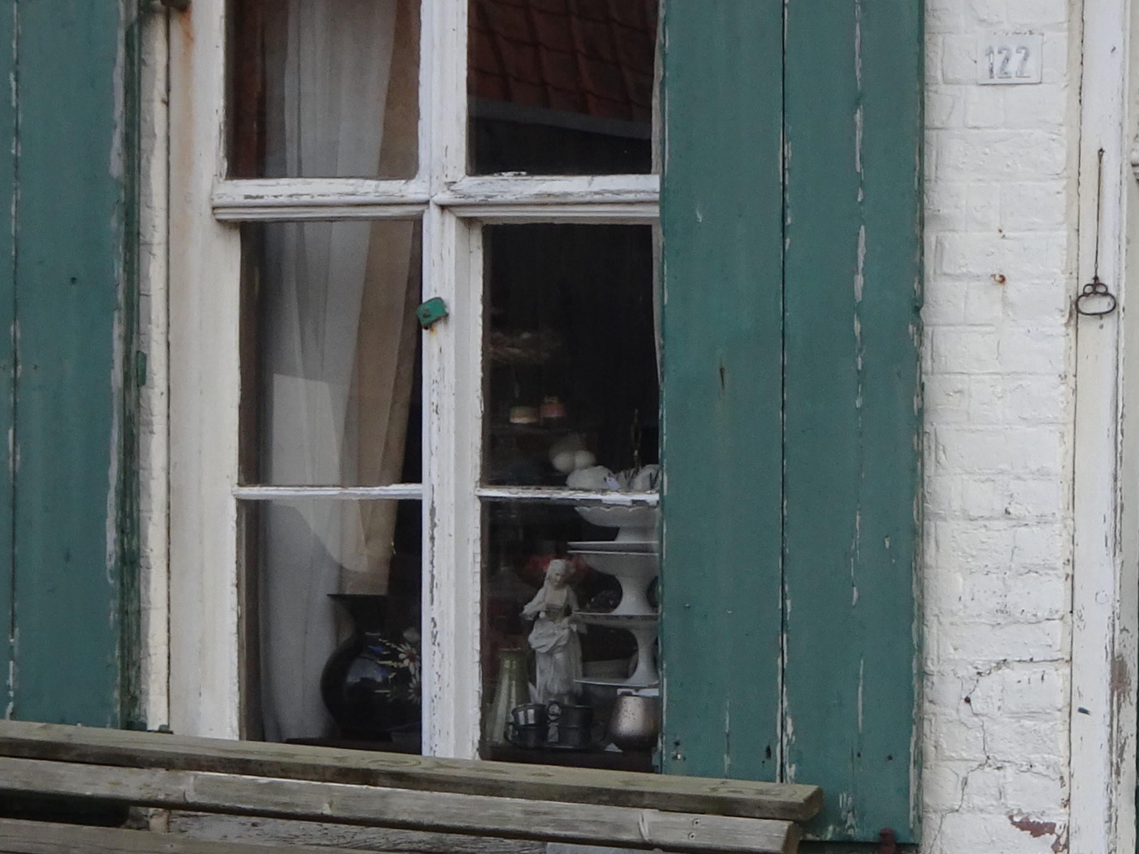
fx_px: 7108
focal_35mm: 216
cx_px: 1270
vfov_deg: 6.9
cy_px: 581
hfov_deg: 9.1
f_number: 5
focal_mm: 14.54
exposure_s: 1/125
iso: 80
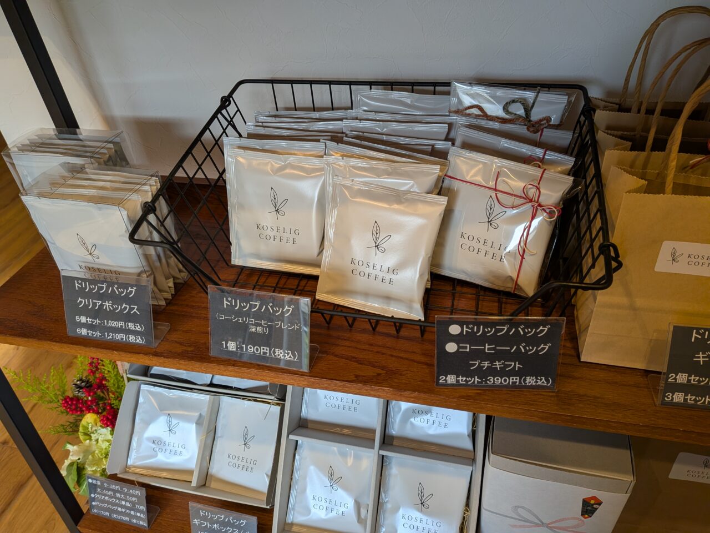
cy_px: 266
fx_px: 492
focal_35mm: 24
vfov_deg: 56.8
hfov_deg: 71.6
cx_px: 355
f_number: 1.7
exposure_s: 1/50
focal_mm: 4.53
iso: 32
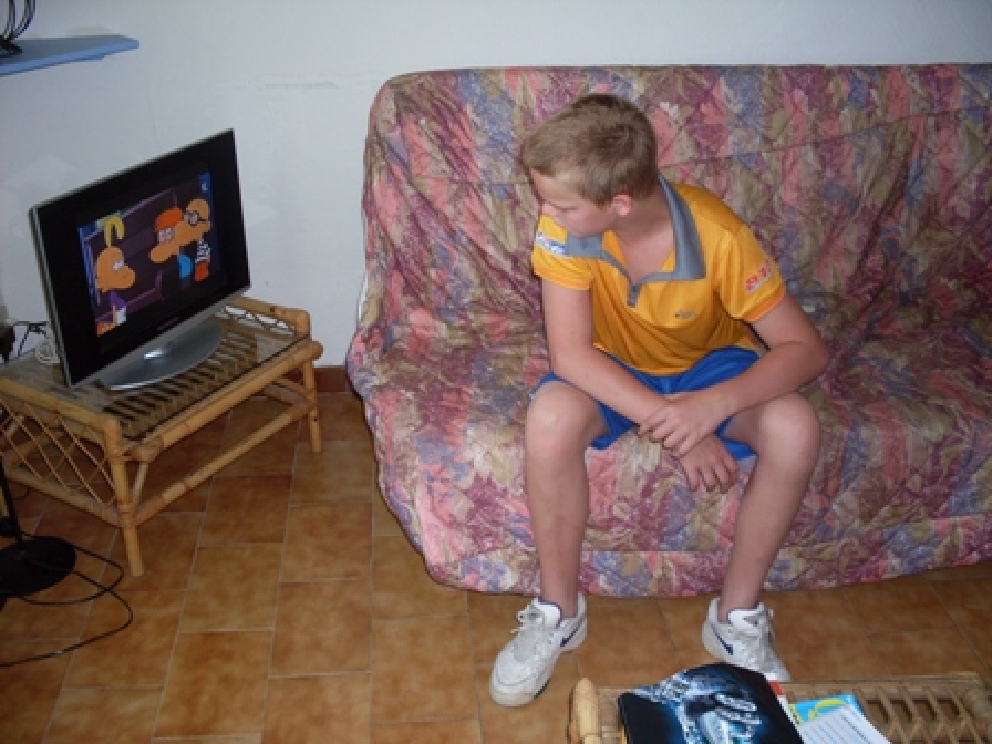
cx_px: 496
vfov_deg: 37.7
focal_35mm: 38
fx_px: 1089
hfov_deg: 49.0
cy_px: 372
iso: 100
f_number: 2.8
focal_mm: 6.3
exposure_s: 1/45
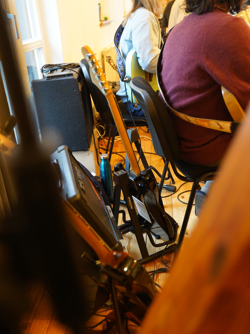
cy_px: 162
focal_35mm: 37
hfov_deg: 38.7
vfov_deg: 50.1
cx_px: 125
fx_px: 356
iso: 3200
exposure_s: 1/160
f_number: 2.8
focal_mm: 34
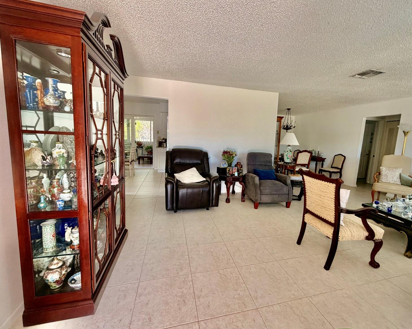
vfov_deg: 84.0
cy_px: 162
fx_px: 183
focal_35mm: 15
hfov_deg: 96.6
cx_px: 221
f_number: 2.2
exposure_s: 1/121
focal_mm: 2.22
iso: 125
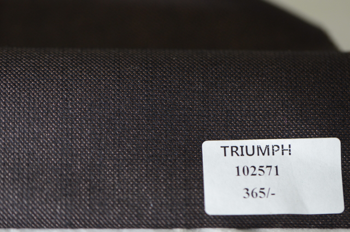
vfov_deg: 10.1
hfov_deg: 15.2
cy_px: 116
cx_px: 175
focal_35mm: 135
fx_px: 1310
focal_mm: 90
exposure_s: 1/80
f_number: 3.5
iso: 800
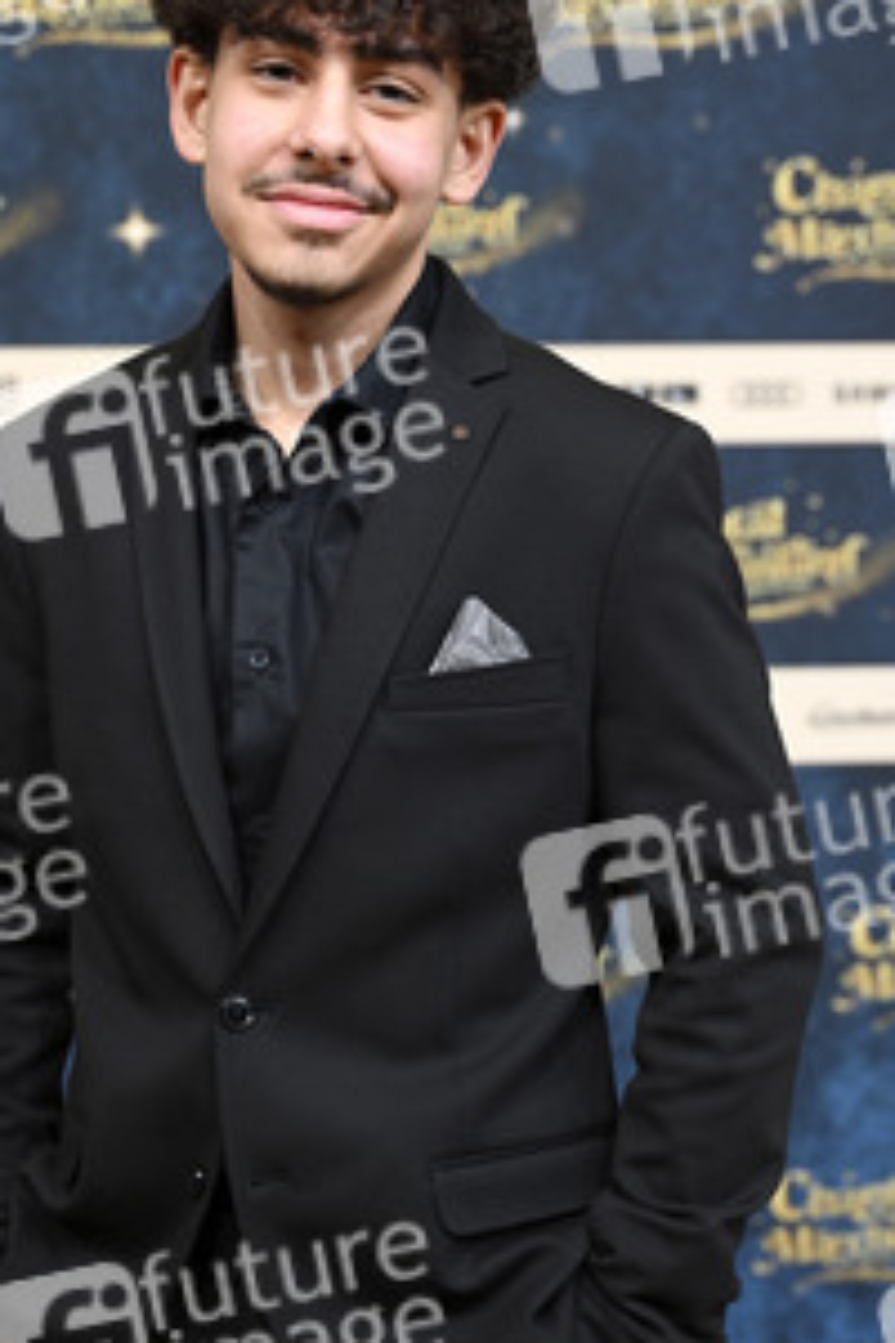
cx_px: 345
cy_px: 658
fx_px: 2237
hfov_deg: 22.6
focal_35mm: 60
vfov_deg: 33.4
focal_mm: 45
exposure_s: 1/160
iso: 320
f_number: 2.8
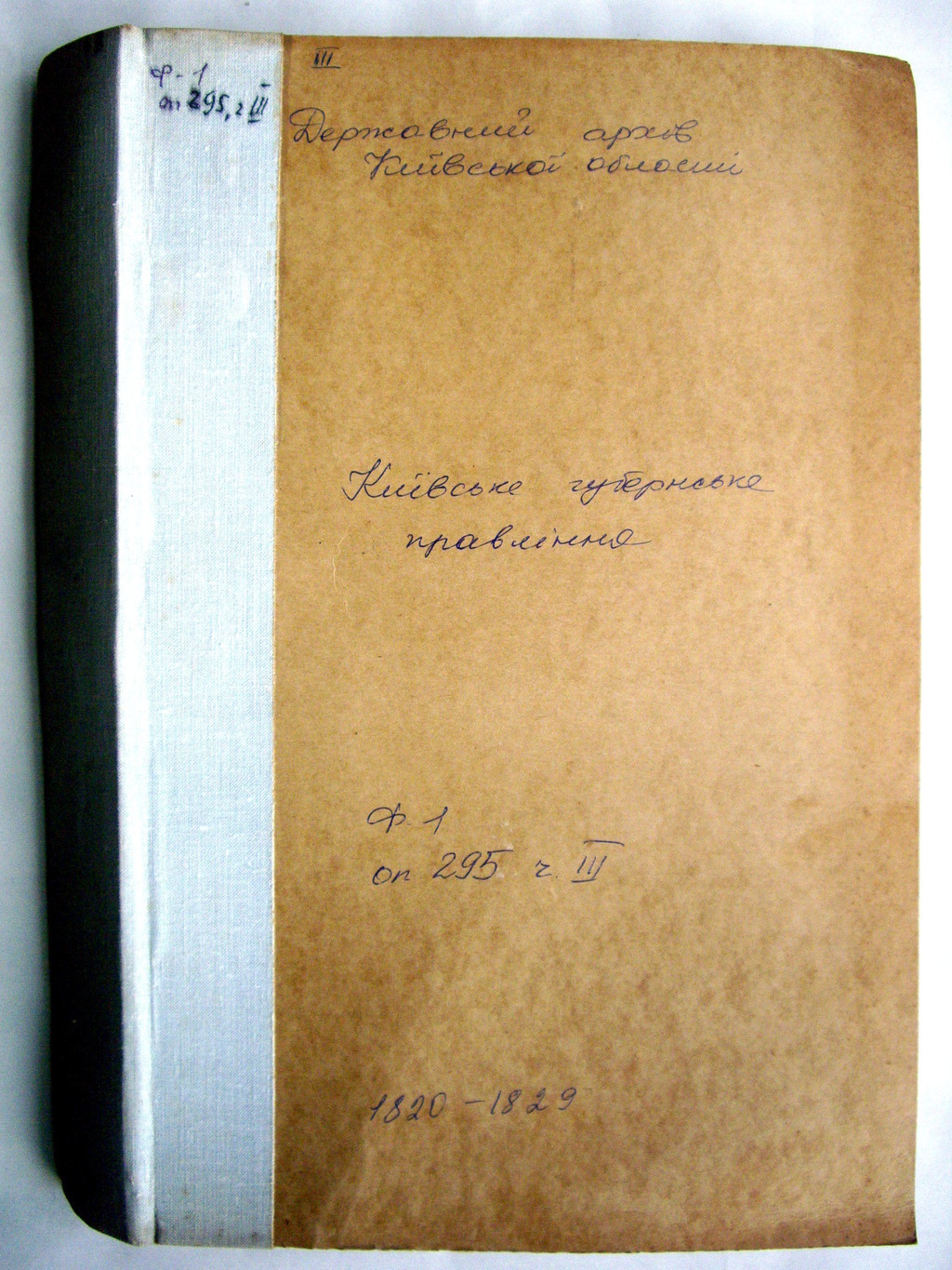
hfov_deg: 37.7
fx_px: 1393
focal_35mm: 38
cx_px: 476
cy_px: 635
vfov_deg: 49.0
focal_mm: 7.9
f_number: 8
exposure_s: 1/500
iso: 400
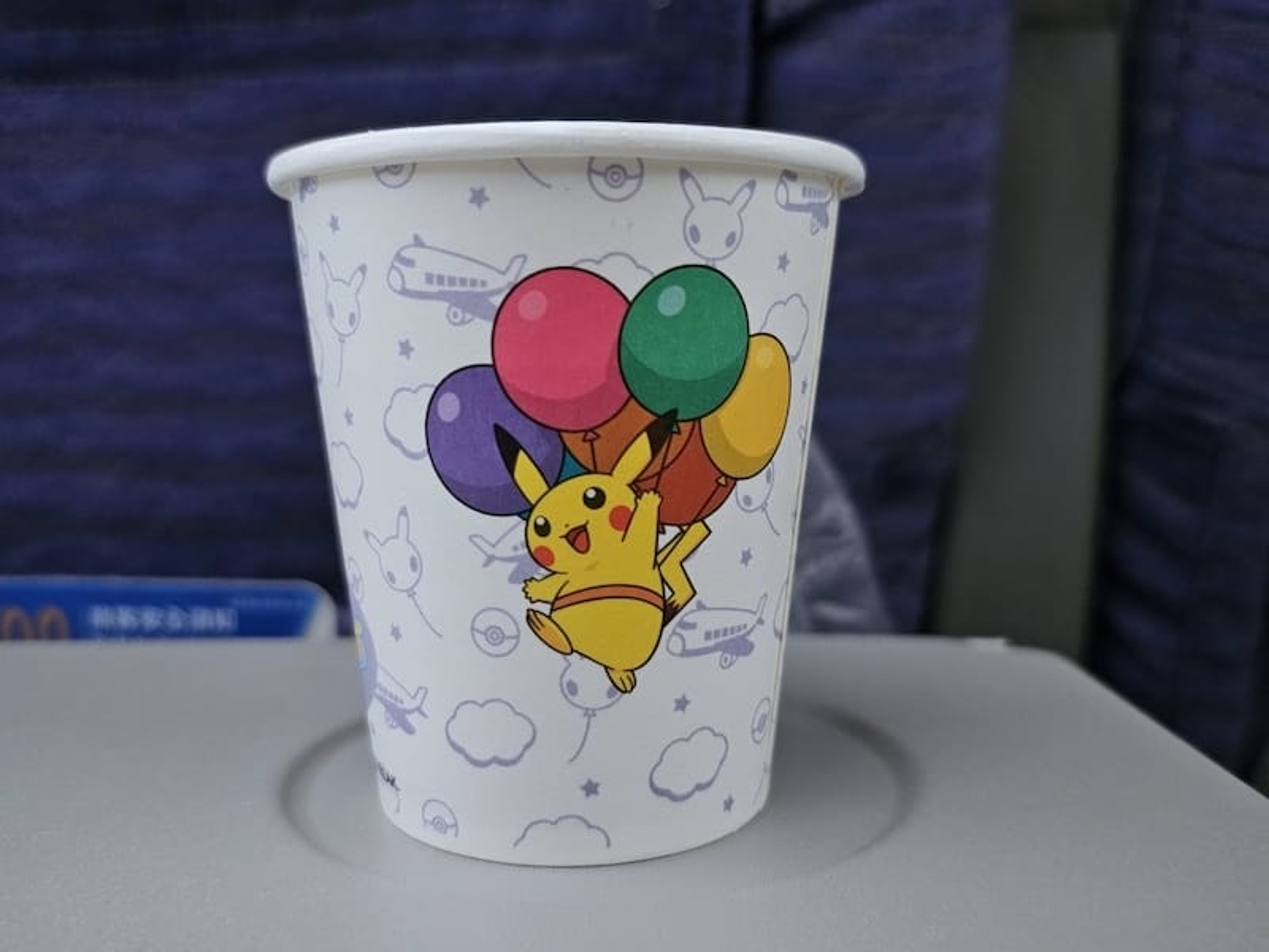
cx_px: 634
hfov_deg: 73.9
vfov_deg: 58.9
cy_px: 476
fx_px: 843
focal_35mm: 23
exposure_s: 1/26
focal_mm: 6.3
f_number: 1.7
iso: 800
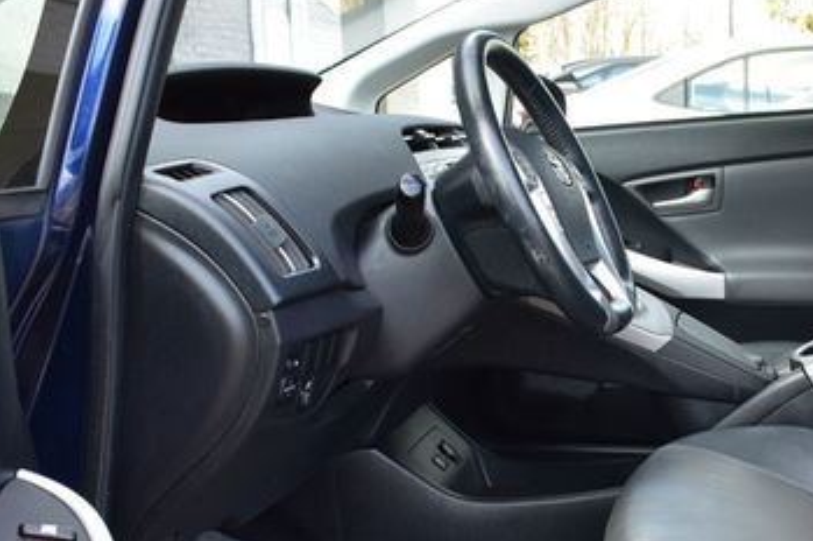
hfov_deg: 35.3
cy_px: 371
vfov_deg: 24.4
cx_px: 631
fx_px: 1241
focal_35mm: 55
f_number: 8
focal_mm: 20
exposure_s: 1/80
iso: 400
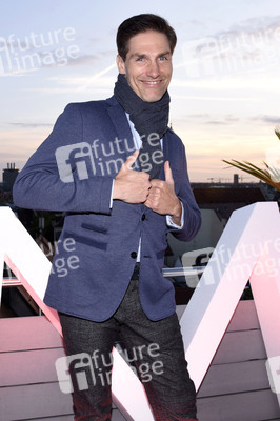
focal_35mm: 27
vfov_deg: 67.4
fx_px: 316
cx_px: 140
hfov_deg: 47.9
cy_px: 210
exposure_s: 1/160
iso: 500
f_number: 8
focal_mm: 27
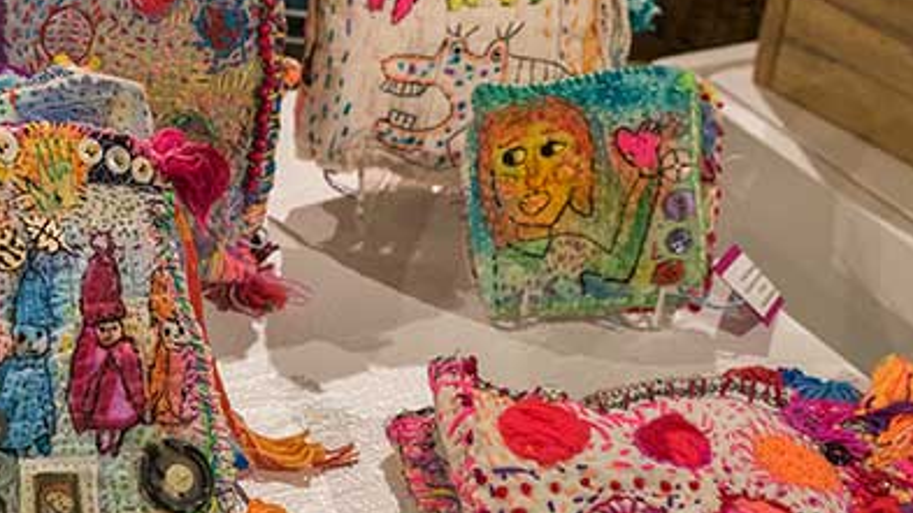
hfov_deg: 32.3
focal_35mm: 62
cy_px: 266
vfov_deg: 19.4
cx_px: 108
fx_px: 1501
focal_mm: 30
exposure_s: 1/125
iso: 1250
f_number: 5.6
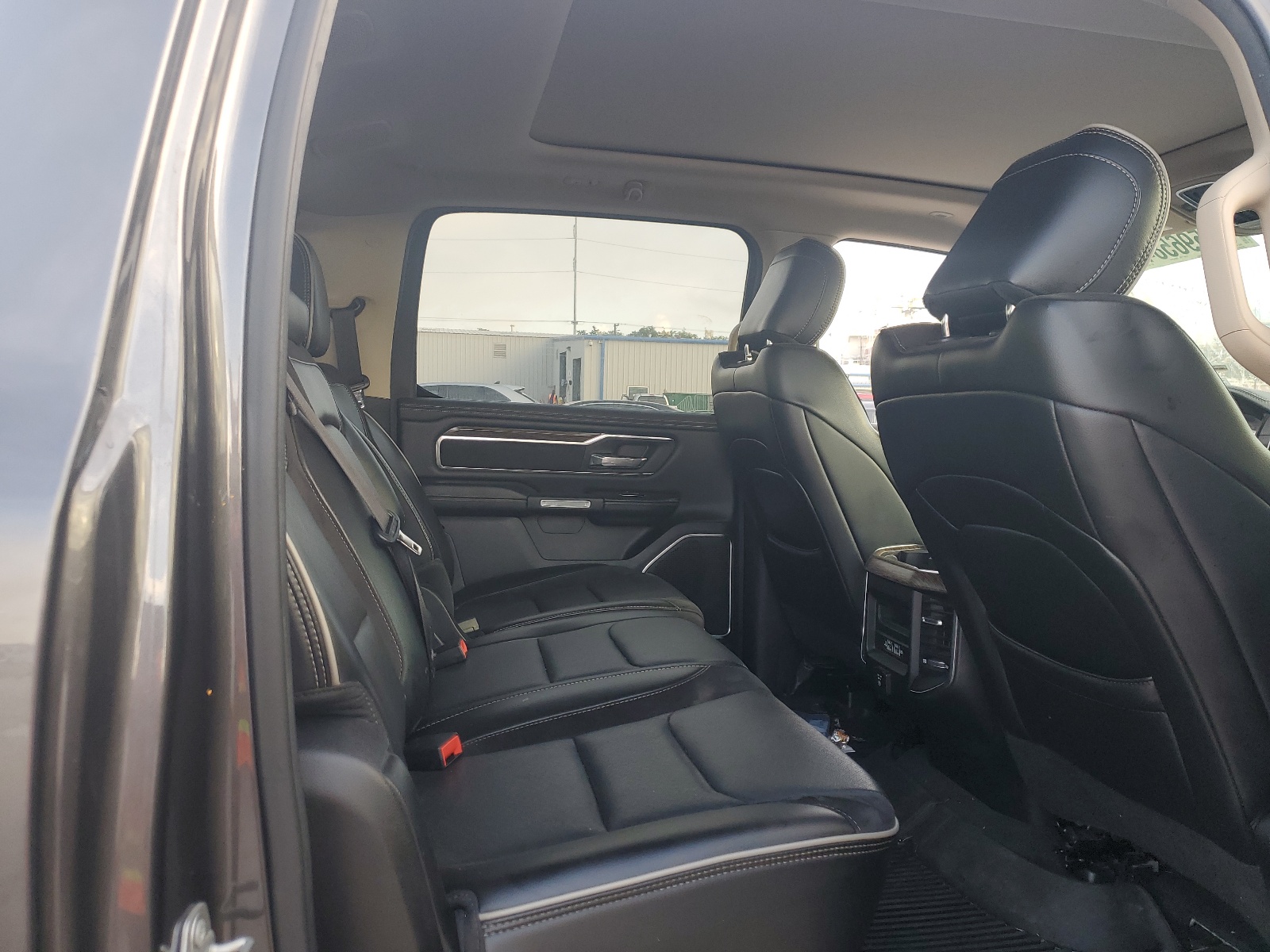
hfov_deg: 67.3
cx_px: 635
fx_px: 954
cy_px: 476
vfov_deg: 53.1
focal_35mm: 26
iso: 50
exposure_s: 1/139
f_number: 1.5
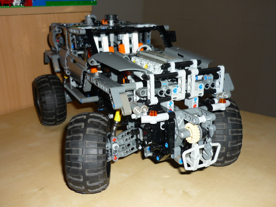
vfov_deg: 37.7
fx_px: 303
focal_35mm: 38
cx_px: 138
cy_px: 104
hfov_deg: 49.0
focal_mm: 5.5
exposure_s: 1/30
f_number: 2.8
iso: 100
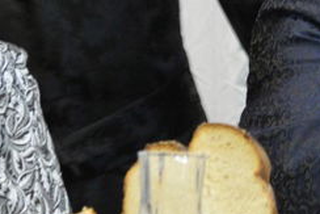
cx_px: -593
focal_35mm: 918
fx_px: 8165
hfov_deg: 2.2
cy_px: -59
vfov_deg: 1.5
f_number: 4.5
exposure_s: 1/100
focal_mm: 160
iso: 2000
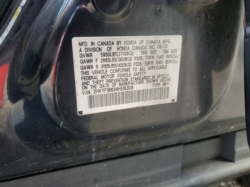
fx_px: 188
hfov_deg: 67.3
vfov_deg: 53.1
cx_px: 125
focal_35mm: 26
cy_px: 94
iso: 91
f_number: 1.5
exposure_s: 1/120
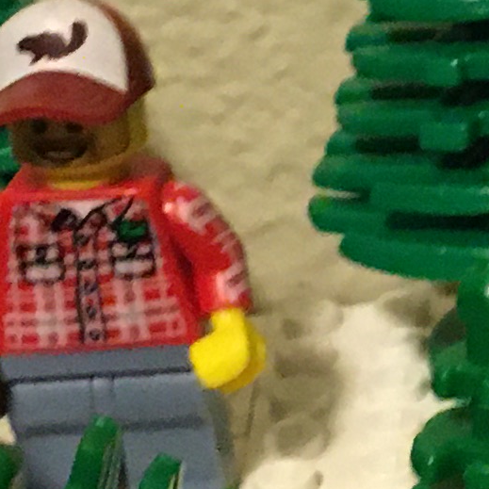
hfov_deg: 8.2
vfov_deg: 8.7
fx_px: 3180
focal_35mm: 199
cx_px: 1114
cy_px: -87
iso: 200
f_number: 2.2
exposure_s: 1/15
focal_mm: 4.15
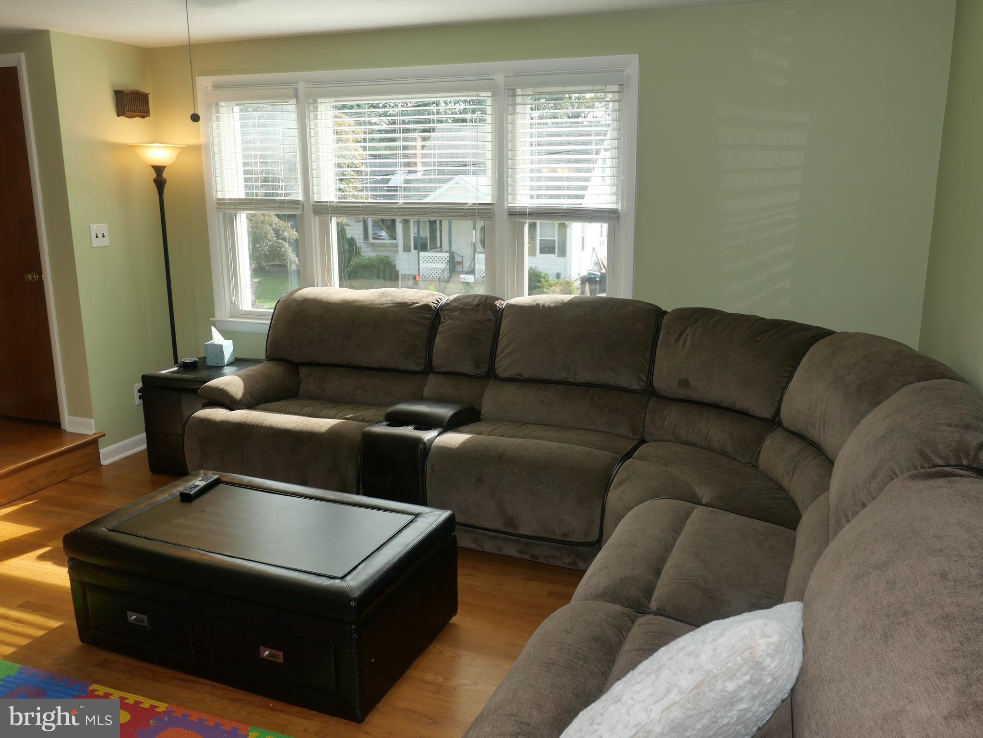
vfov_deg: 49.7
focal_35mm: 28
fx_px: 795
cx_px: 492
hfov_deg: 63.4
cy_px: 369
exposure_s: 1/125
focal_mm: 12.7
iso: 200
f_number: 4
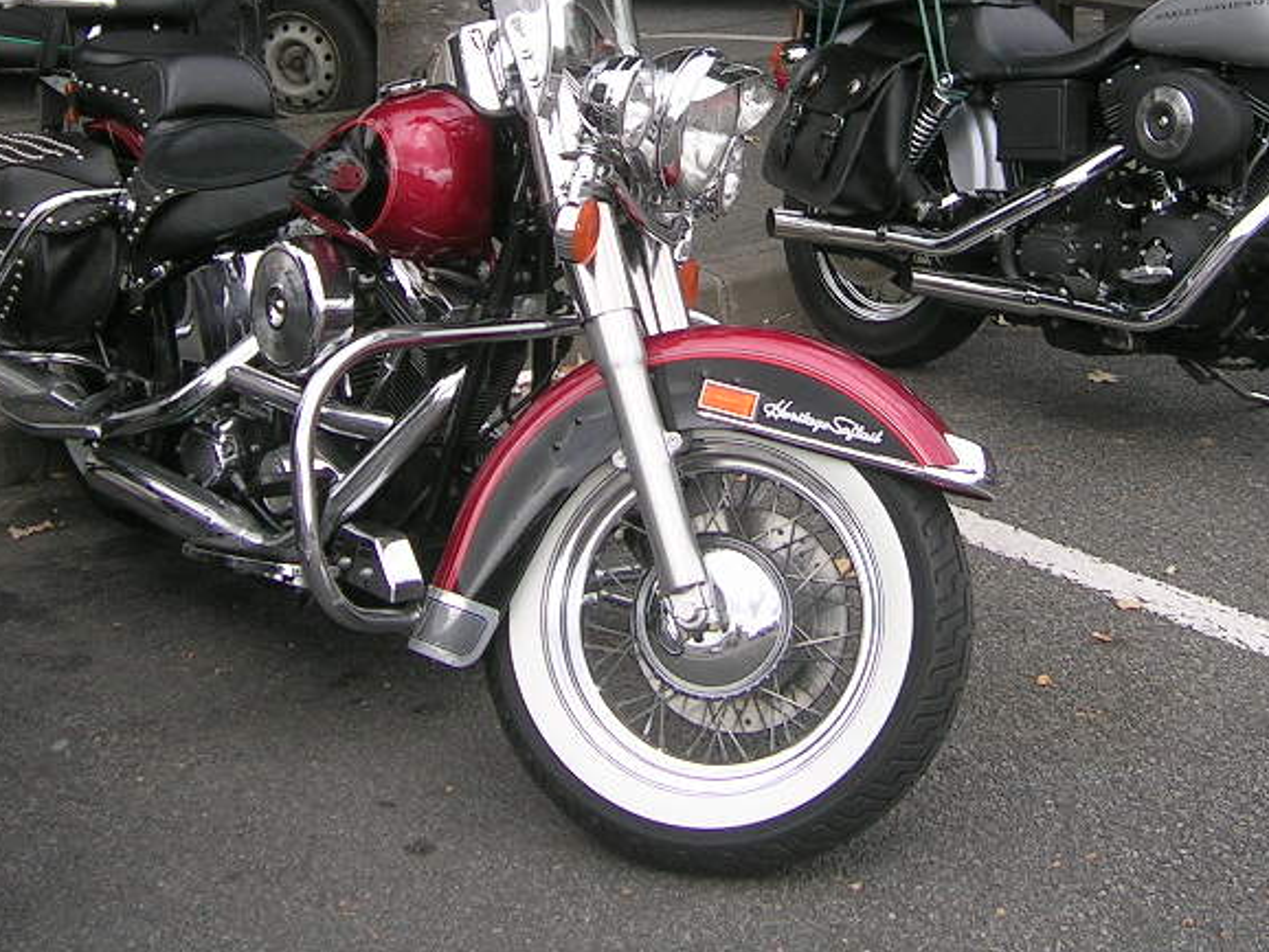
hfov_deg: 31.1
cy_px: 114
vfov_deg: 23.1
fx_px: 2274
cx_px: 760
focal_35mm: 62
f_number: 2.8
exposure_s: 1/402
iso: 50
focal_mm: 5.4
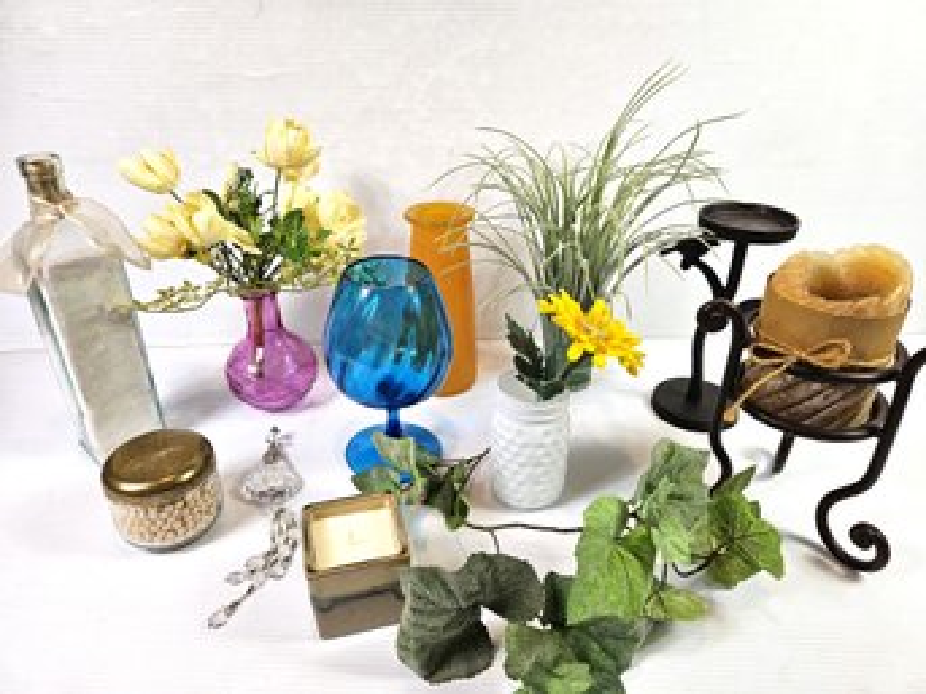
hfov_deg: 73.9
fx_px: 615
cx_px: 463
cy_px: 347
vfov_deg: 58.8
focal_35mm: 23
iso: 100
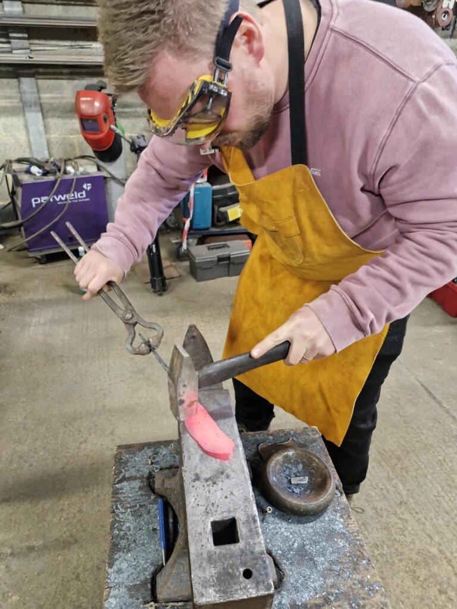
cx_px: 228
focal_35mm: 23
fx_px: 405
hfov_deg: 58.9
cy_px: 304
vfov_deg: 73.9
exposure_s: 1/33
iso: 640
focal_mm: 5.54
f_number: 1.8
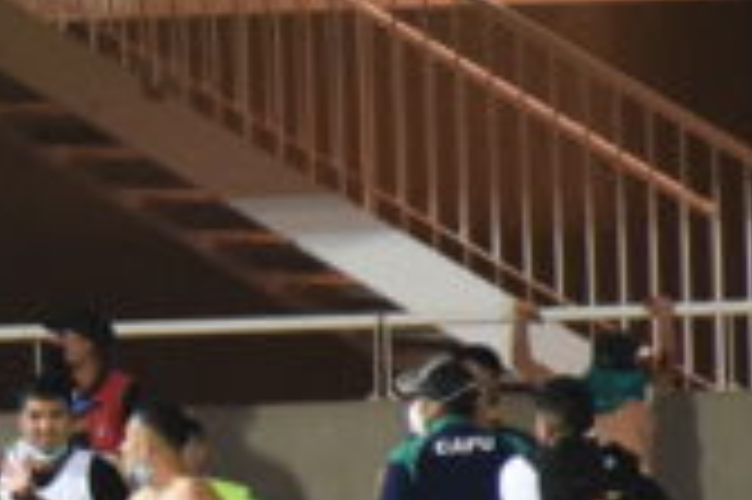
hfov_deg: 1.6
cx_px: -491
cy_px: 185
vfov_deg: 1.1
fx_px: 26676
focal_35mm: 1278
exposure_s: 1/320
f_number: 5.3
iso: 3200
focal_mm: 185
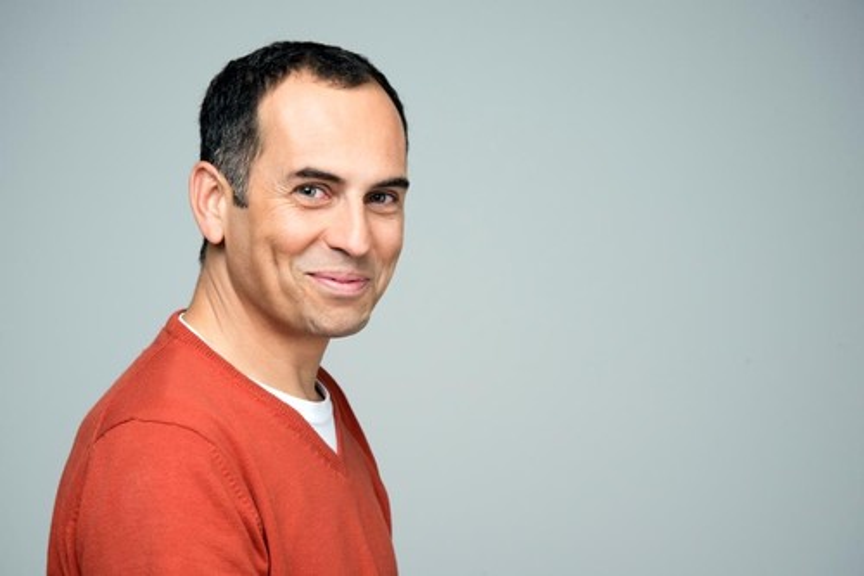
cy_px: 288
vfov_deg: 16.1
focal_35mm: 85
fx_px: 2039
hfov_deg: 23.9
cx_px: 432
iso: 500
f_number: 10
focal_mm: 85
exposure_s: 1/125
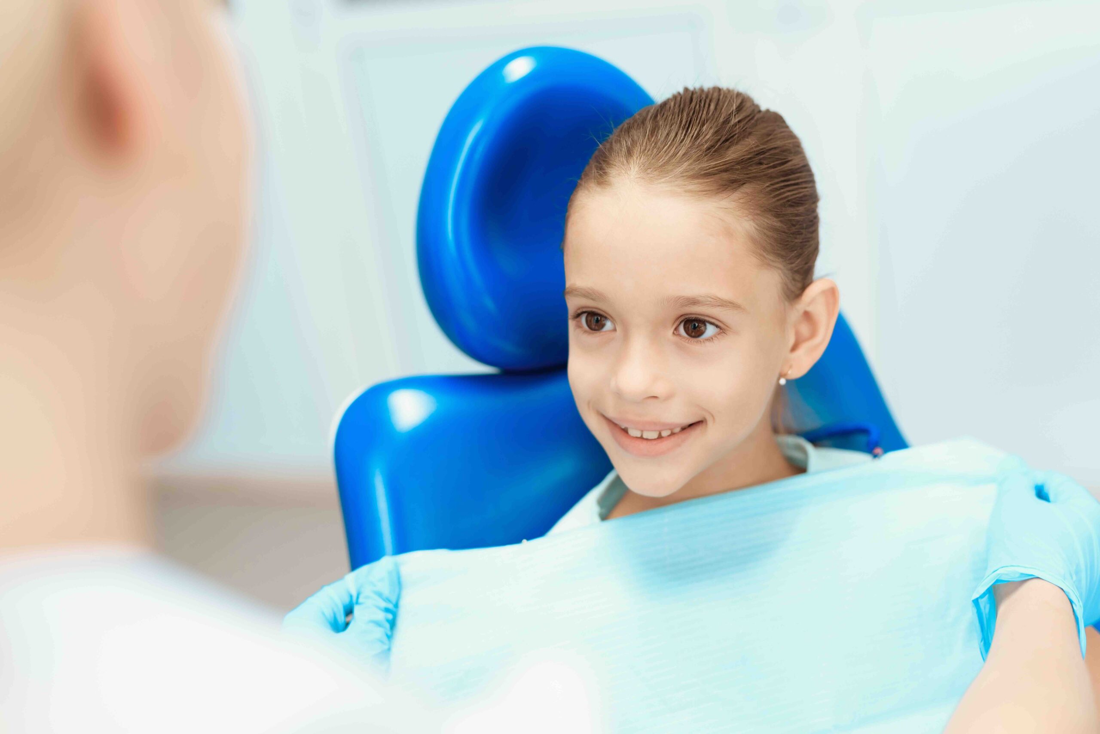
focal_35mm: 50
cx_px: 550
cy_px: 367
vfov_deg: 27.0
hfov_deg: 39.6
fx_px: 1528
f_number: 2.5
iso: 200
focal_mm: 50
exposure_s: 1/125
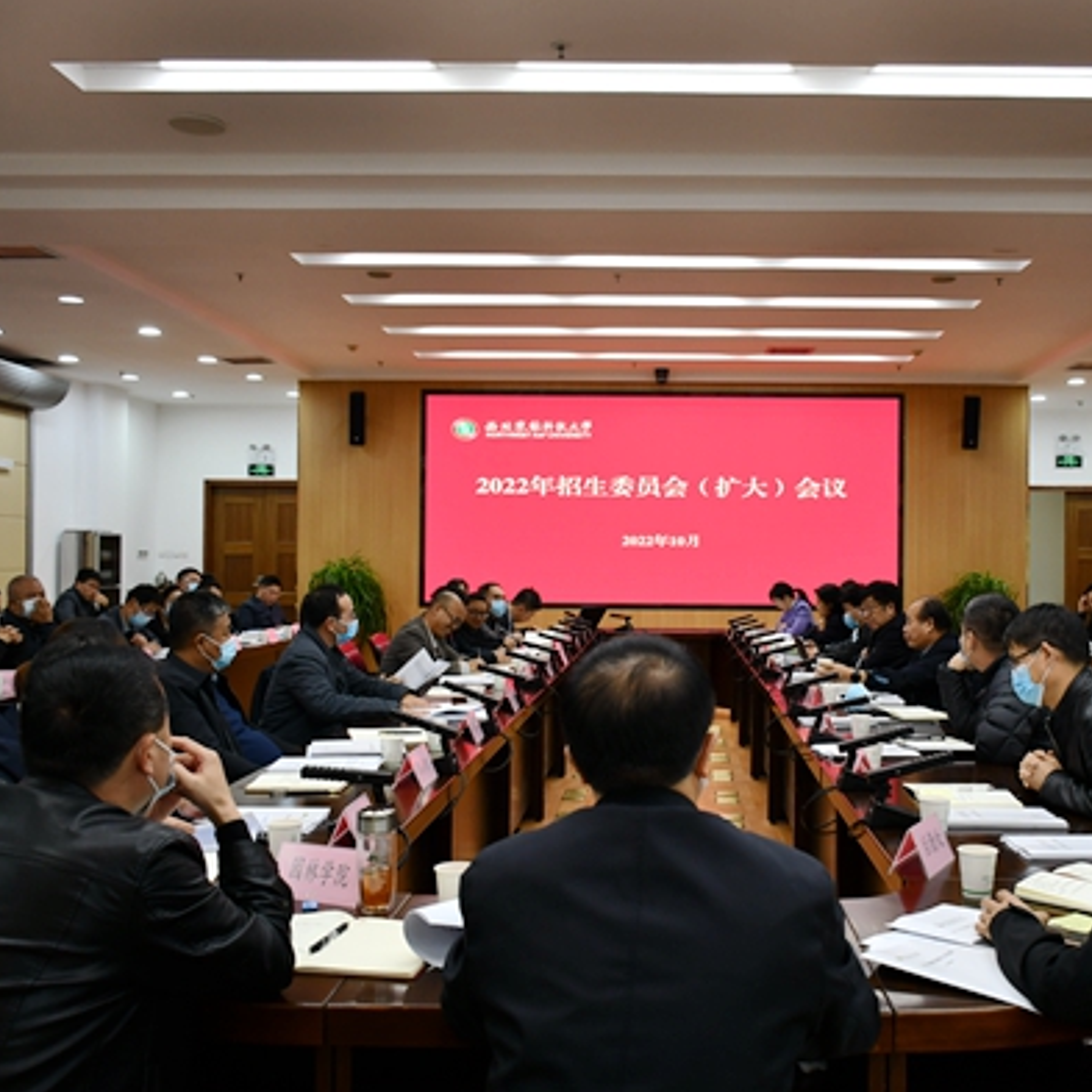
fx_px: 1249
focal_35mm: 35
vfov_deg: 47.2
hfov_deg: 46.9
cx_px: 659
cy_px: 539
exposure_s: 1/160
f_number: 3.5
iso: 560
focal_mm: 18
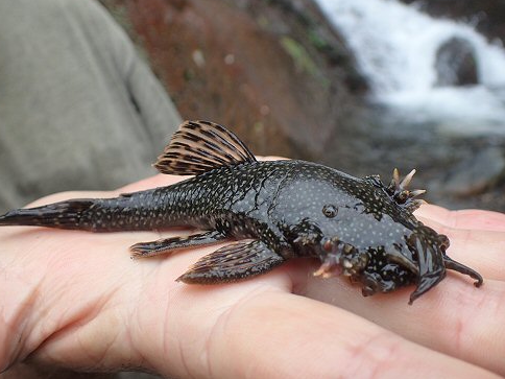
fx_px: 452
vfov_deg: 45.4
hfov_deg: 58.3
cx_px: 249
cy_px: 186
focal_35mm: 31
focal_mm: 5.5
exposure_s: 1/640
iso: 100
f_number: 2.3
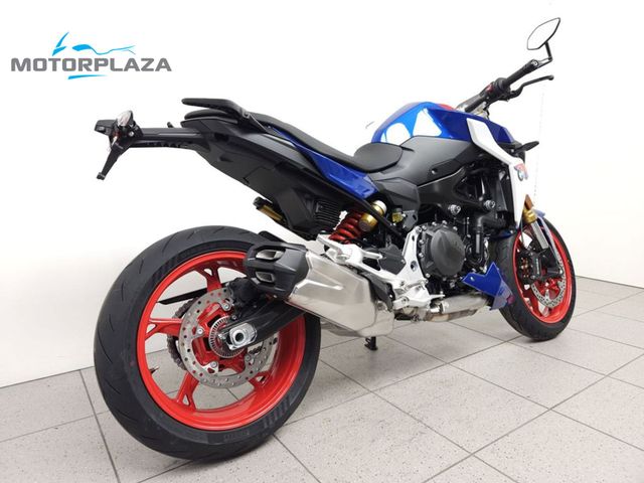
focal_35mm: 23
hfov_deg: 73.9
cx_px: 322
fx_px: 428
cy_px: 242
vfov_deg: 58.9
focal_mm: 5.4
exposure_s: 1/50
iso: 125
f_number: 1.8
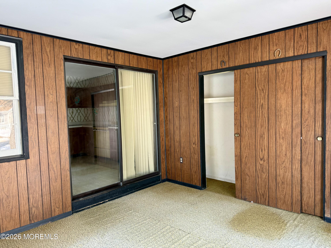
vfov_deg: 56.8
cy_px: 124
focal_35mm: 24
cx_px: 166
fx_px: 229
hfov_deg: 71.6
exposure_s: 1/121
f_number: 1.78
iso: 100
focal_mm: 6.76
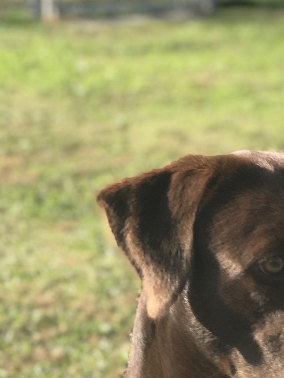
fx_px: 1794
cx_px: 214
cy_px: 464
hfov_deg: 9.0
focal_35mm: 164
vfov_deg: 11.8
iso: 20
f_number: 2.8
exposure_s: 1/219
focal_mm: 6.6
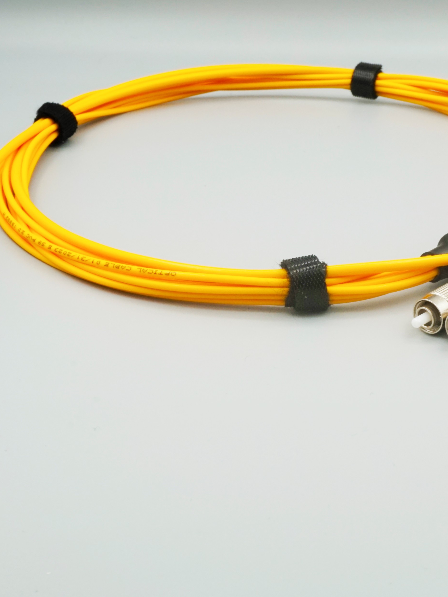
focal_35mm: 66
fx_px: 1139
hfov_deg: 22.1
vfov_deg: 29.4
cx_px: 320
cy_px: 296
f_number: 22
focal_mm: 30
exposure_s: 1/50
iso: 500
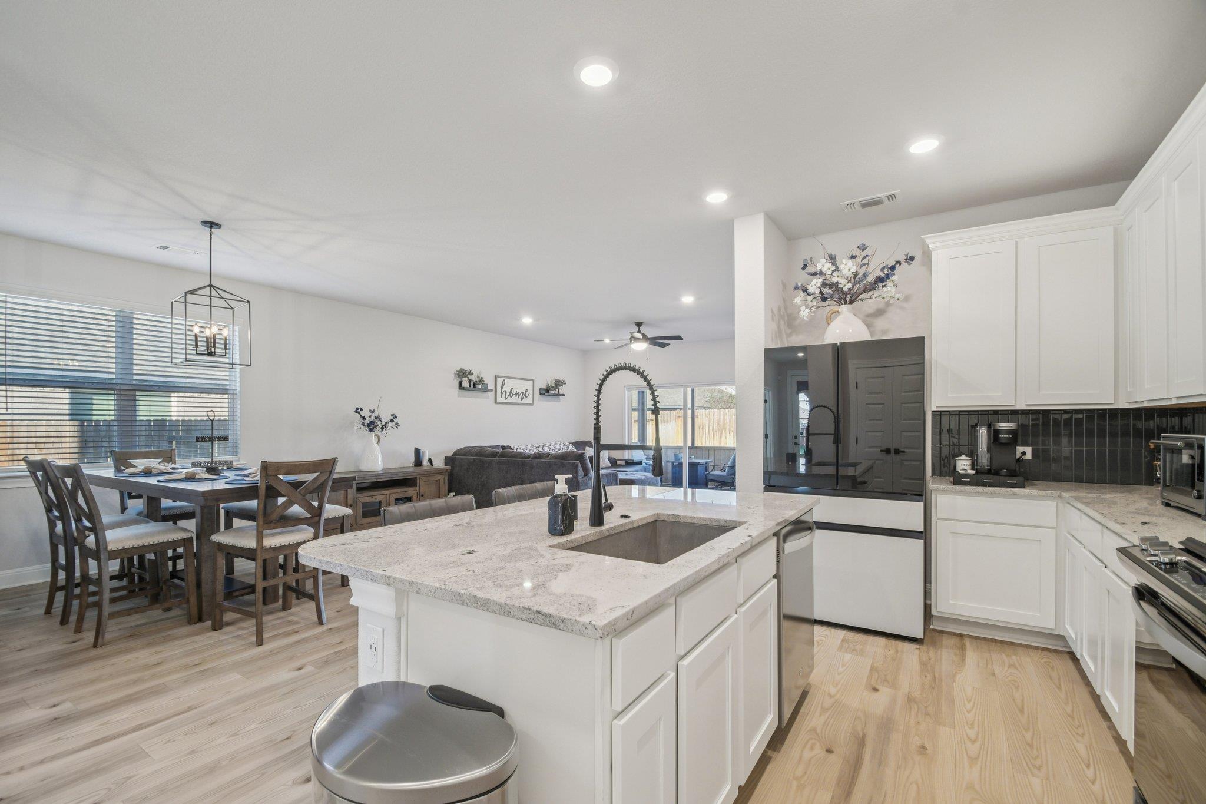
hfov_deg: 100.4
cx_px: 603
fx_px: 502
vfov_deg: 77.3
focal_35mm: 15
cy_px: 402
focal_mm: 10
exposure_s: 1/8
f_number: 8
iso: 400
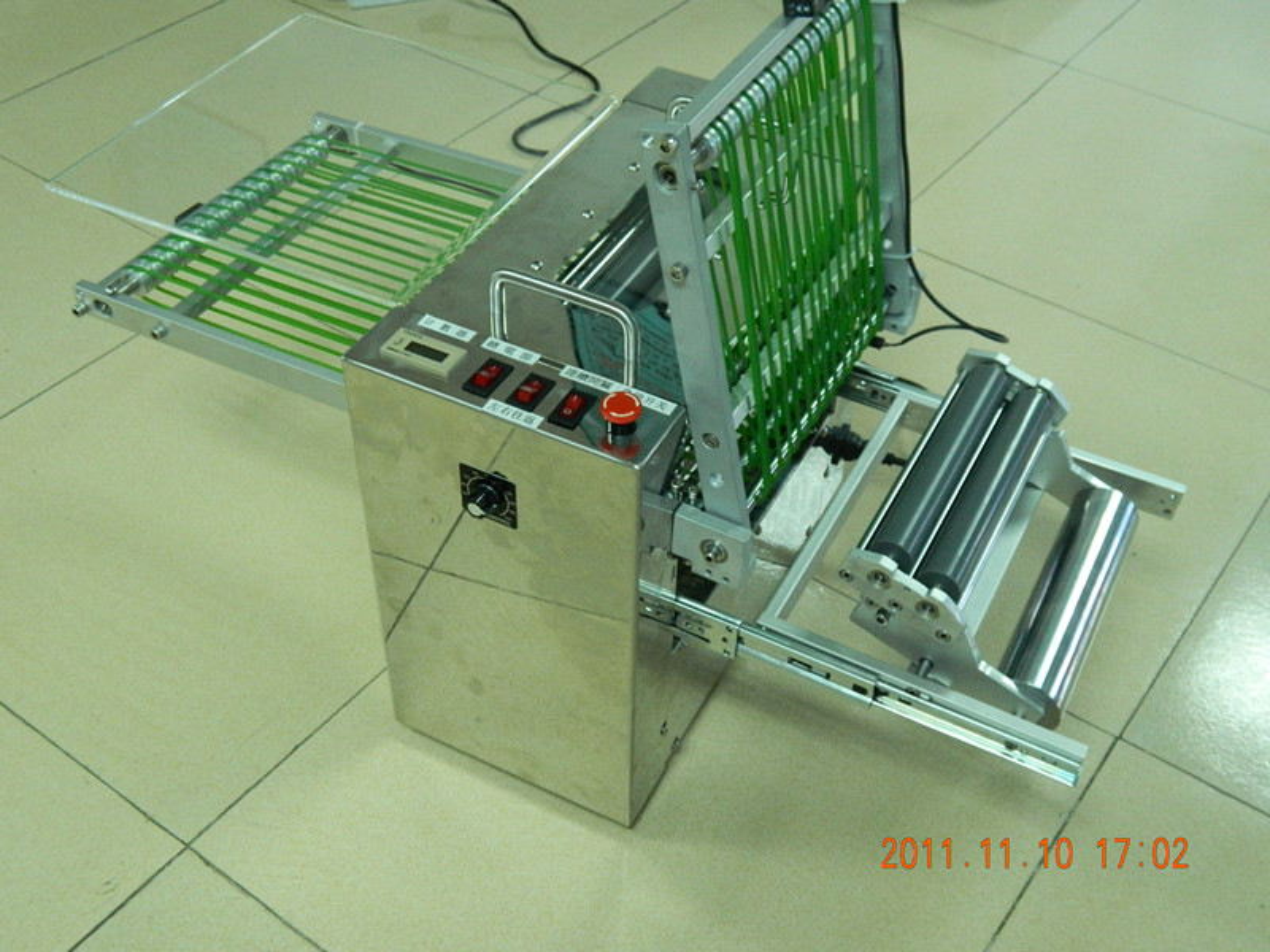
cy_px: 476
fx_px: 1504
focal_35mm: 41
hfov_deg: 45.8
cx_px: 635
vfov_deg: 35.1
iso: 400
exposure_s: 1/20
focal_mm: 7.3
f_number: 3.5
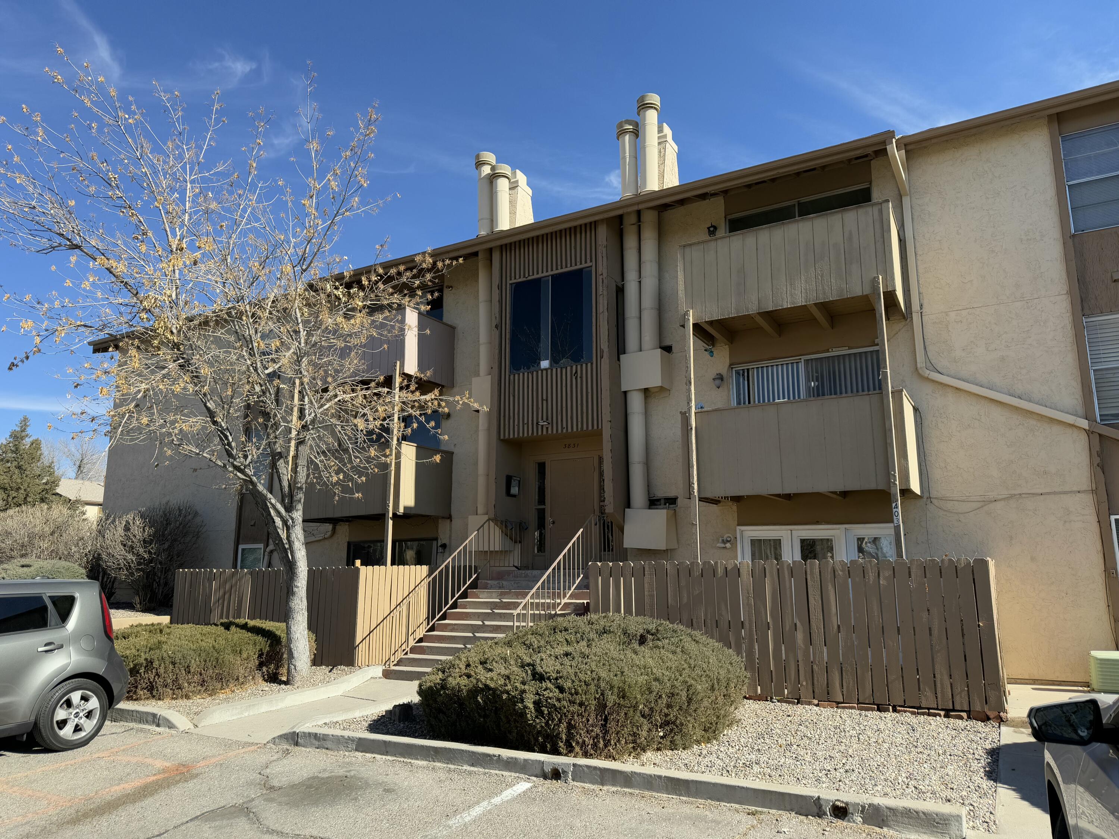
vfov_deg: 56.8
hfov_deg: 71.6
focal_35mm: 24
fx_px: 776
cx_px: 560
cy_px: 420
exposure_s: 1/2801
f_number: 1.78
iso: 80
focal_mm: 6.76
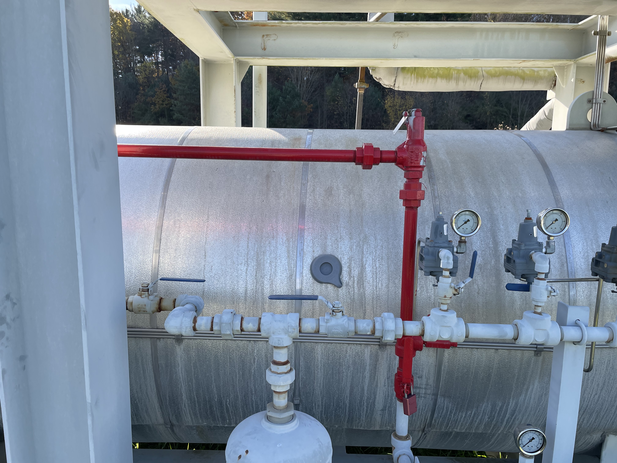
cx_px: 308
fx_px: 463
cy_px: 232
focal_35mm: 26
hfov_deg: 67.3
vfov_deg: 53.1
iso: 32
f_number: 1.6
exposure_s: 1/796
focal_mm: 4.2
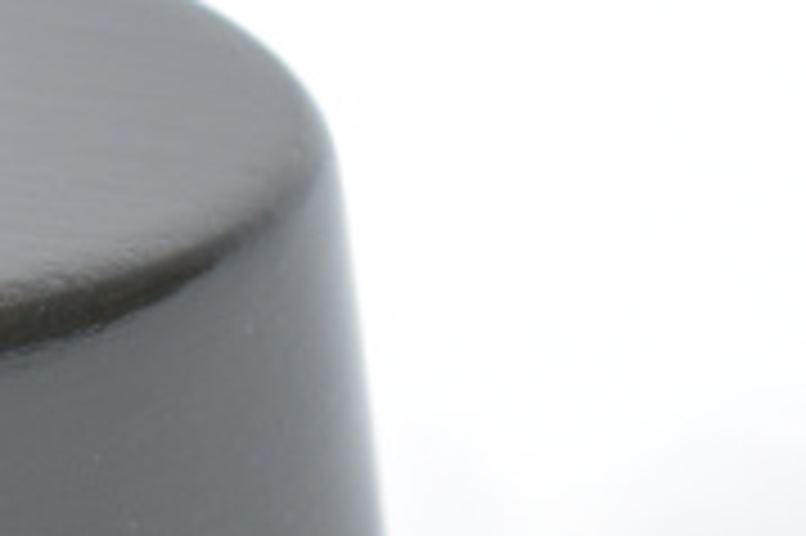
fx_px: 7135
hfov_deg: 6.2
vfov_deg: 4.3
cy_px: -277
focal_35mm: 319
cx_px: -991
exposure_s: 1/40
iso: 400
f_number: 4.8
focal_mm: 38
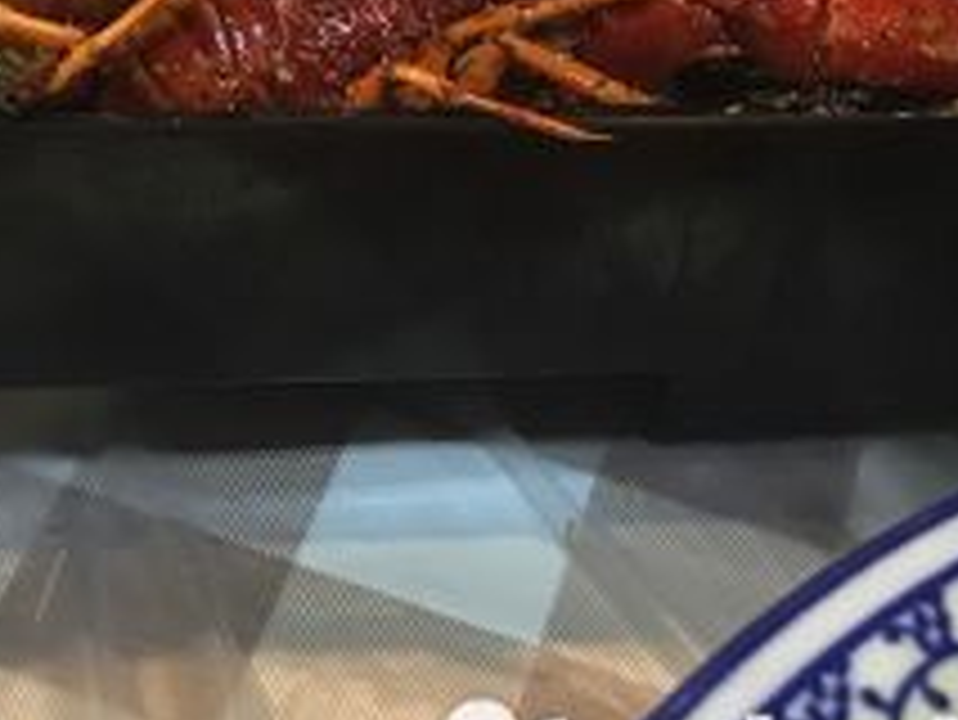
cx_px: -45
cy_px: -142
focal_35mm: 92
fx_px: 2548
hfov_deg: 20.5
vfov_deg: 15.5
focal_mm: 3.99
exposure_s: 1/14
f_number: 1.8
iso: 100
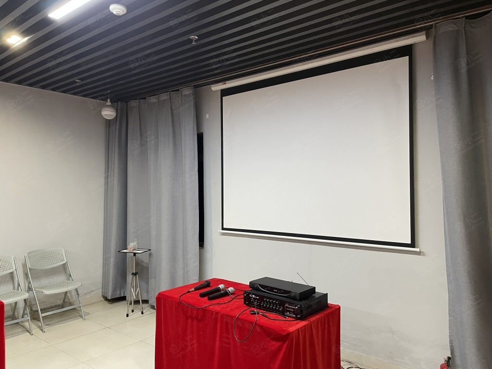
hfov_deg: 67.3
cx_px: 246
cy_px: 184
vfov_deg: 53.1
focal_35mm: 26
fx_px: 370
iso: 250
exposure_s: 1/50
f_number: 1.6
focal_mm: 4.2
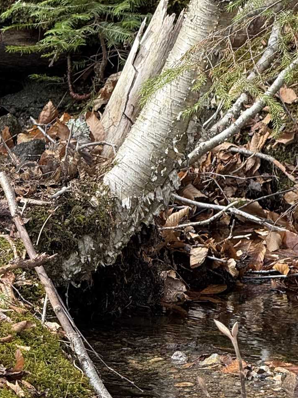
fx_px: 3306
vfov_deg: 6.9
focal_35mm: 288
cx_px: -12
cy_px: 178
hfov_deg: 5.1
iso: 64
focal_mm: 15.66
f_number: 2.8
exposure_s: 1/246
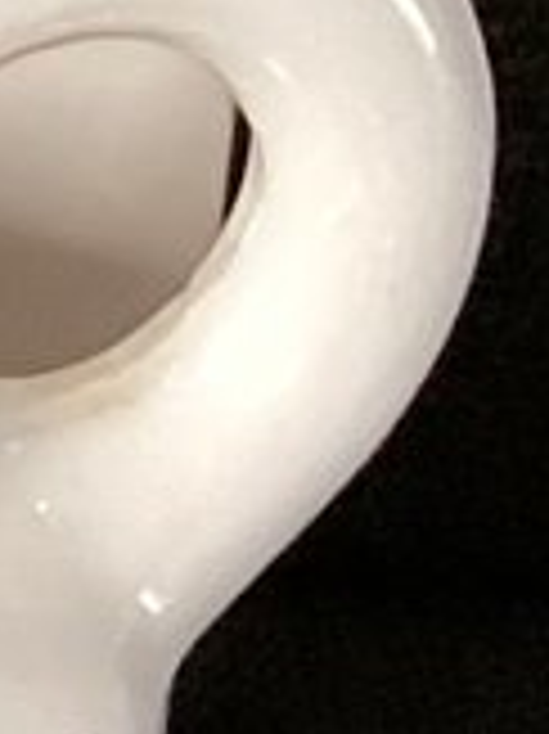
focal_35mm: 288
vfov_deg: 6.7
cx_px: -1717
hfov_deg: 4.7
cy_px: 1425
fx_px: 6098
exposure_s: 1/60
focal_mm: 3.3
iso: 200
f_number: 2.4
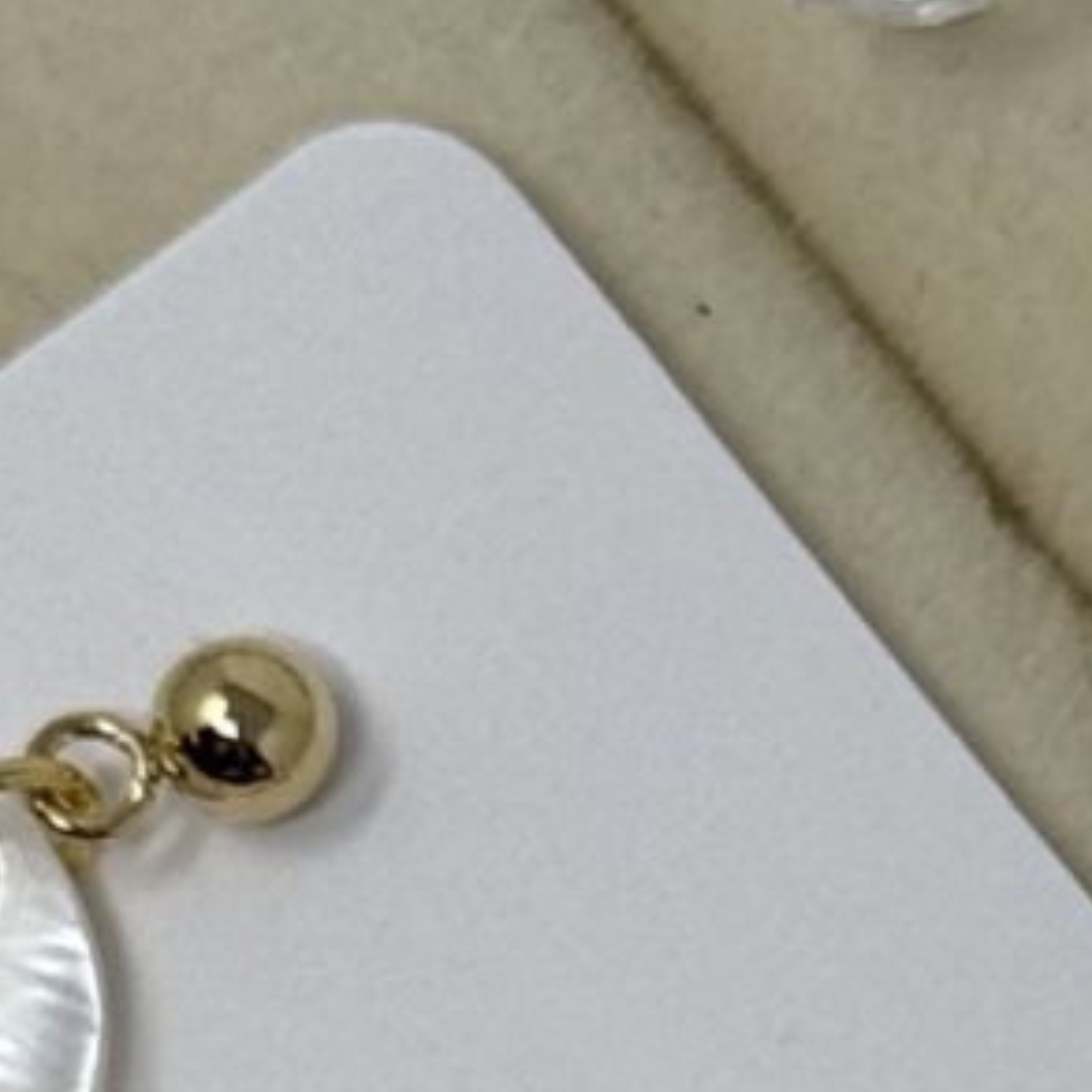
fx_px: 13241
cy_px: 2292
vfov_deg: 4.6
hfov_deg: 4.6
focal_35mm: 371
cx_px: 2445
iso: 64
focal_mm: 6.76
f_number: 1.78
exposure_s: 1/472
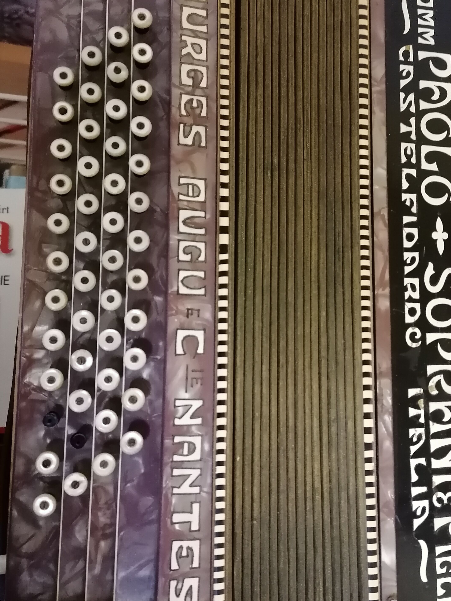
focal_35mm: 38
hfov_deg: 37.5
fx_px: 660
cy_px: 283
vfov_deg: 48.9
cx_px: 285
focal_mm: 4.75
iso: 1000
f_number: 1.8
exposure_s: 1/16.7
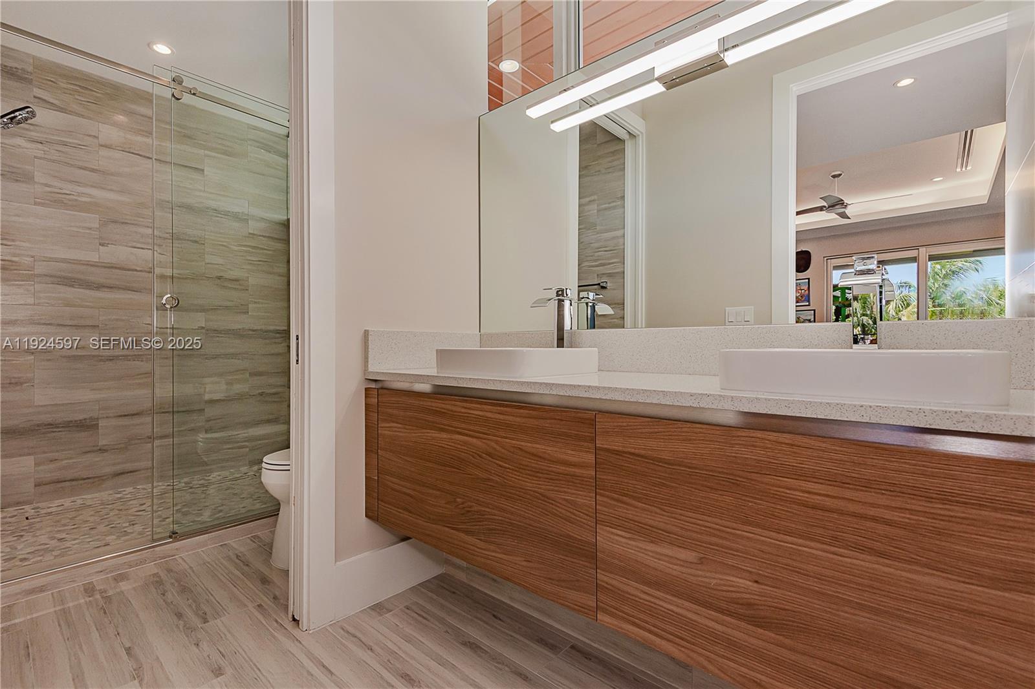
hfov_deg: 96.7
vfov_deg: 73.7
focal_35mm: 16
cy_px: 344
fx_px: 460
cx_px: 518
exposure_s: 1/125
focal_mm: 16
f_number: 8
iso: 400
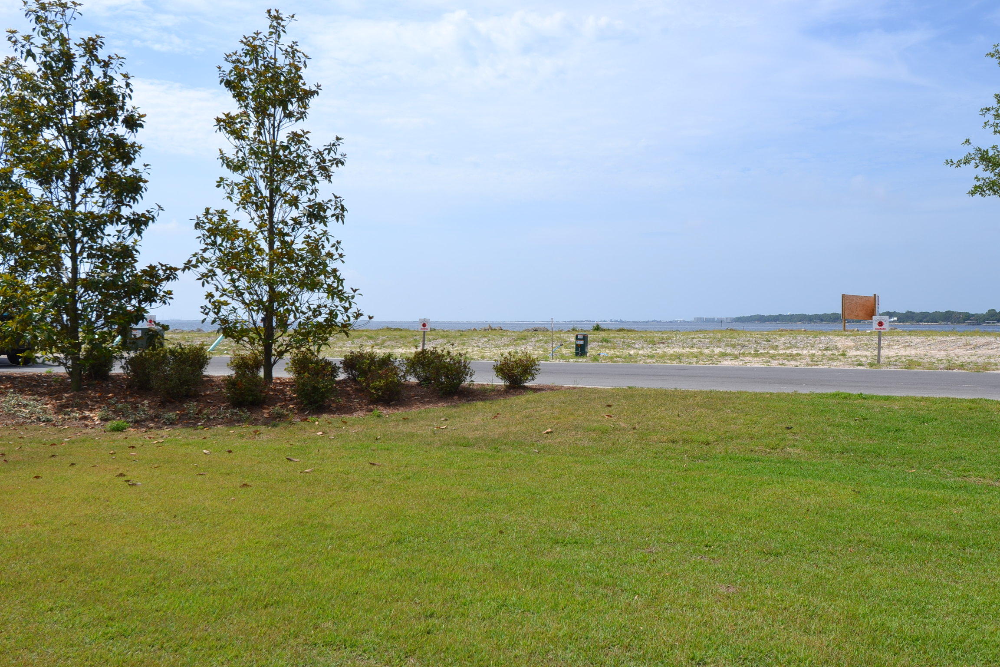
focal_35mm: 36
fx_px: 1000
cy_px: 334
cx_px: 500
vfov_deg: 36.9
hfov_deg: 53.1
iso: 100
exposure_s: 1/320
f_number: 9
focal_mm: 24
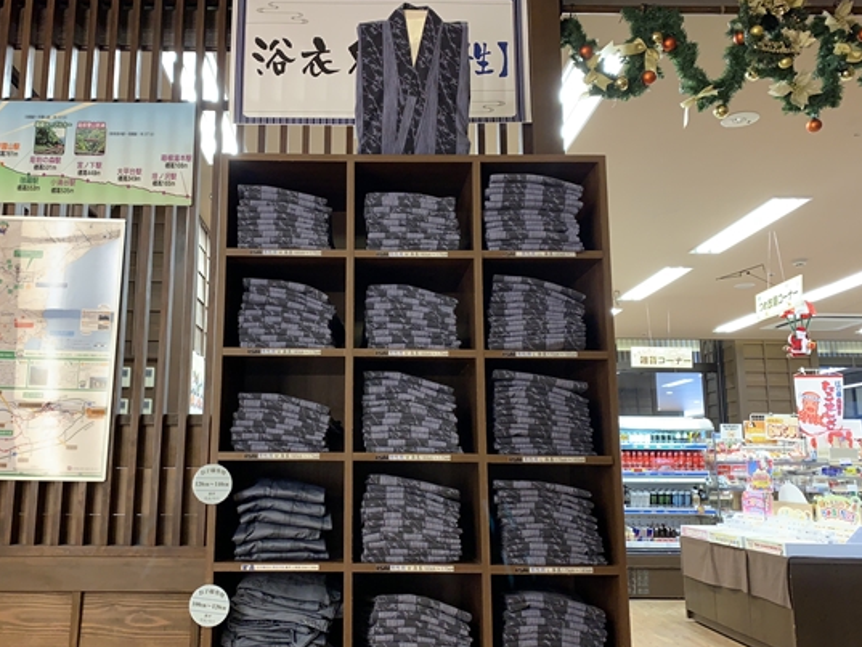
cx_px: 355
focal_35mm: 31
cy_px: 340
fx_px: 772
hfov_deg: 58.0
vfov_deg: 45.4
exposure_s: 1/50
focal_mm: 4.25
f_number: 1.8
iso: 200
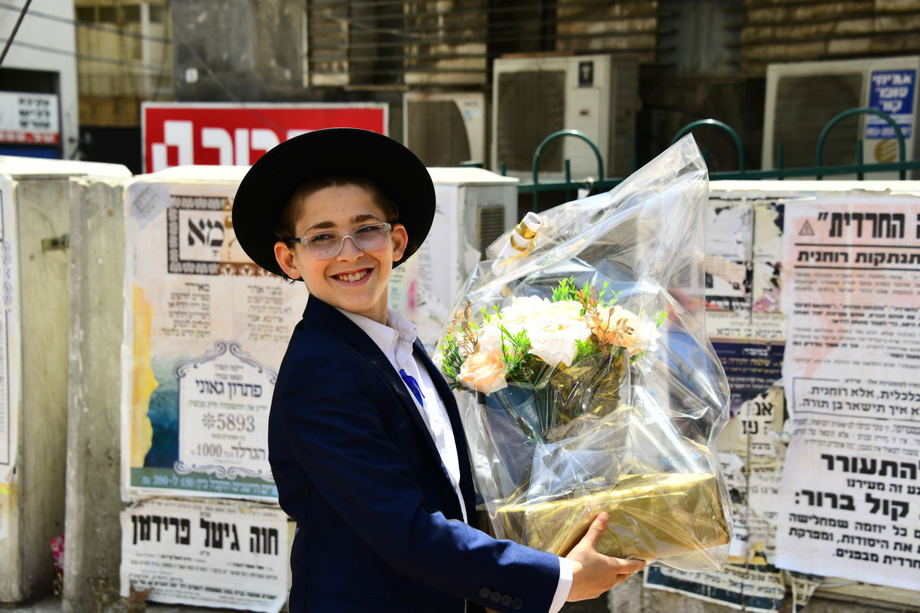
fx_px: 1661
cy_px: 306
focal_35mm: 65
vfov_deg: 20.9
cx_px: 460
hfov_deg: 31.0
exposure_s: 1/640
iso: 400
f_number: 7.1
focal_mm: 65
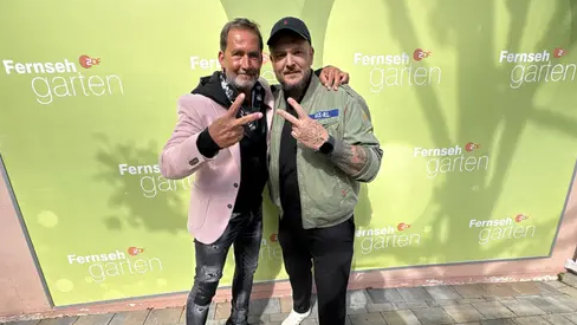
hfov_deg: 99.3
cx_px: 285
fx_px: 245
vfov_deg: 66.7
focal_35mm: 16
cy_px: 190
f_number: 2.2
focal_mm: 2.22
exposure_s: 1/849
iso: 40
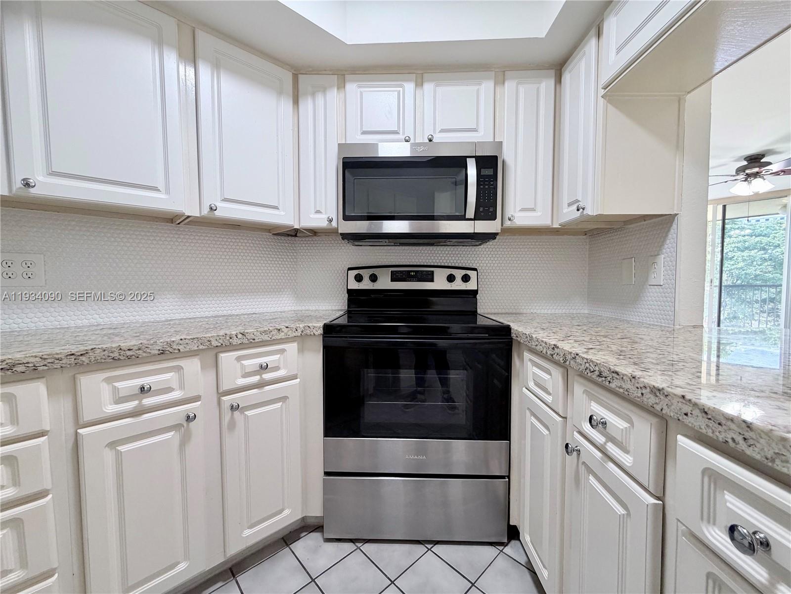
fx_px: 320
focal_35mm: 14
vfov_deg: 85.7
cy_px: 297
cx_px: 396
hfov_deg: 102.1
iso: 160
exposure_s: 1/60
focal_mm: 2.22
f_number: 2.2
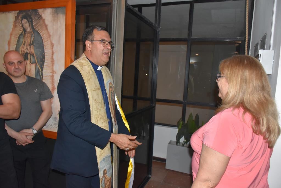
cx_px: 140
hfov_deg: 67.4
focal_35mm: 27
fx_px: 211
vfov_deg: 47.9
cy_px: 94
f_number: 5.6
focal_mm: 18
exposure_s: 1/60
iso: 1250
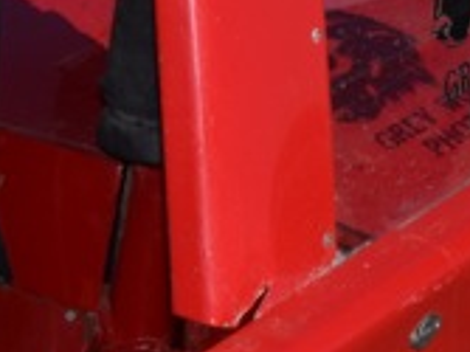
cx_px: -279
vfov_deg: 6.7
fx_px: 2998
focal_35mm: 221
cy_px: 235
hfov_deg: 8.7
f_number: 16
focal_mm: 40
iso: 100
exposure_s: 1/200
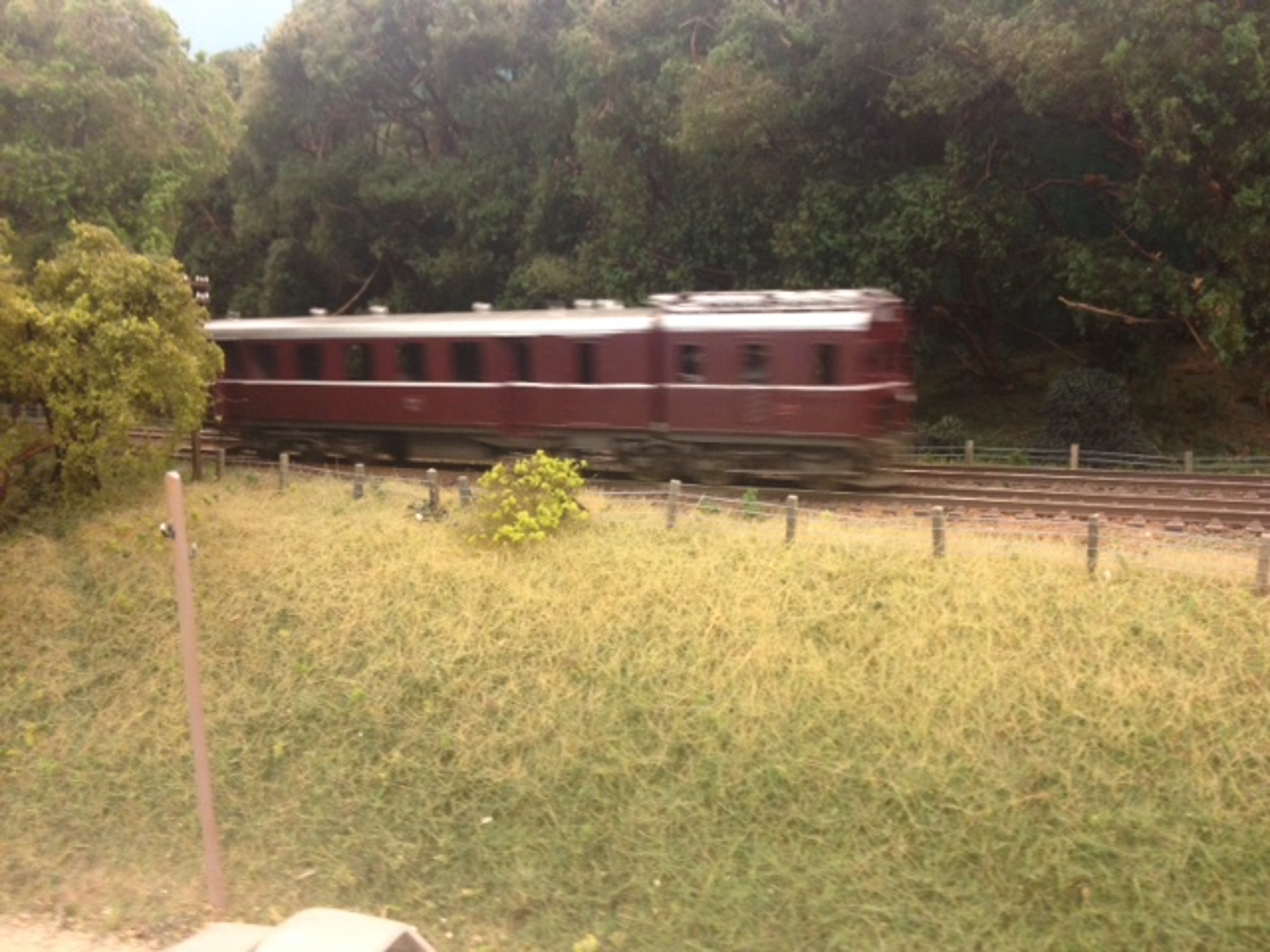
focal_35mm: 35
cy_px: 476
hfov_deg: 52.6
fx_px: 1284
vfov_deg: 40.7
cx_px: 635
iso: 125
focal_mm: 4.28
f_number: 2.4
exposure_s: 1/20
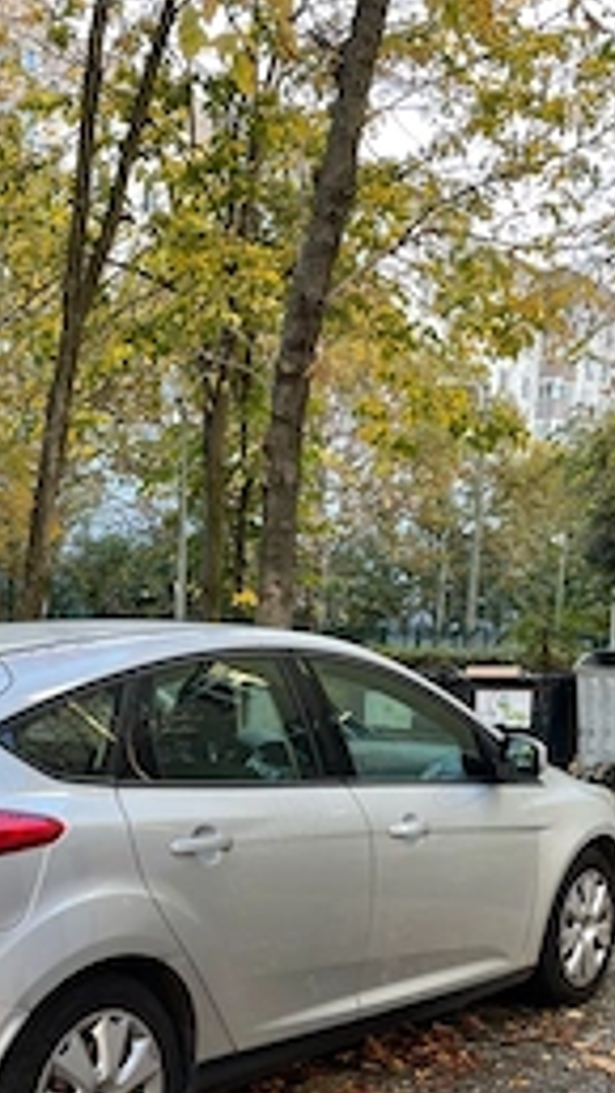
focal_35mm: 44
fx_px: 1276
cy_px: 830
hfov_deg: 26.5
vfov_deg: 44.7
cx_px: 102
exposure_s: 1/150
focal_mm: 4.2
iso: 32
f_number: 1.6
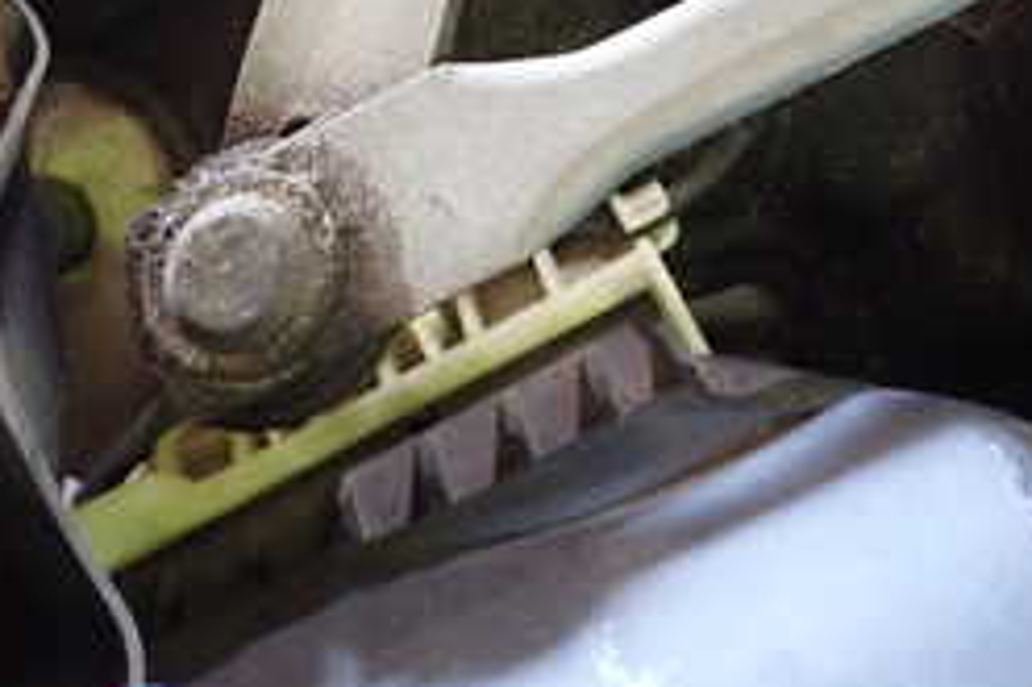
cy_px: -246
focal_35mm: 63
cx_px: 807
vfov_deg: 19.6
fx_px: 1805
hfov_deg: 31.2
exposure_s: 1/30
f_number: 2
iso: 640
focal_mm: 4.5
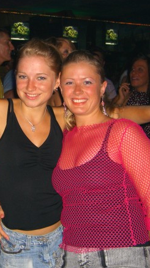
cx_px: 31
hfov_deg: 20.8
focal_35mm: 57
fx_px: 403
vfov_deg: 36.6
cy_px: 133
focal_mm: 7.9
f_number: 2.8
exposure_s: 1/60
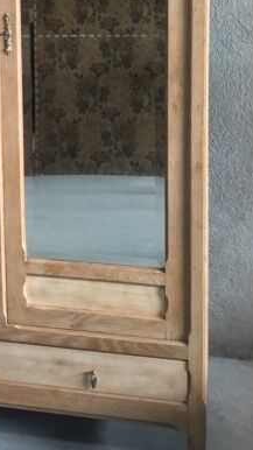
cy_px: 49
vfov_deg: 29.0
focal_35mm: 70
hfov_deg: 16.8
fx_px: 835
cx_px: -15
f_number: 2.4
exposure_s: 1/33
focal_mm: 3.3
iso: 80
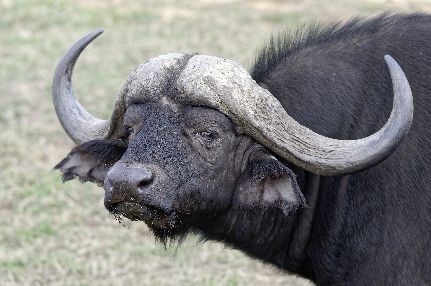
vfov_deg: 5.1
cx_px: 216
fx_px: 3229
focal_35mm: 270
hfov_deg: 7.6
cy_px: 143
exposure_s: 1/320
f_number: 4
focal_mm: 180
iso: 200
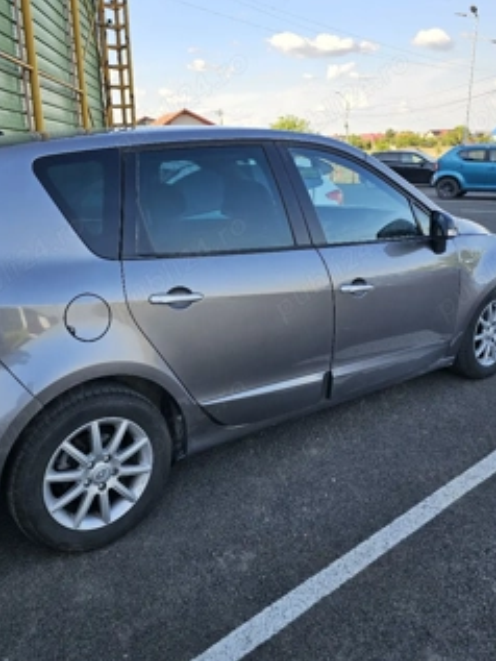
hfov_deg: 48.2
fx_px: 554
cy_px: 292
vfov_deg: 61.5
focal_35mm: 29
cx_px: 221
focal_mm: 6.3
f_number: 1.7
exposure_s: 1/208
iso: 10
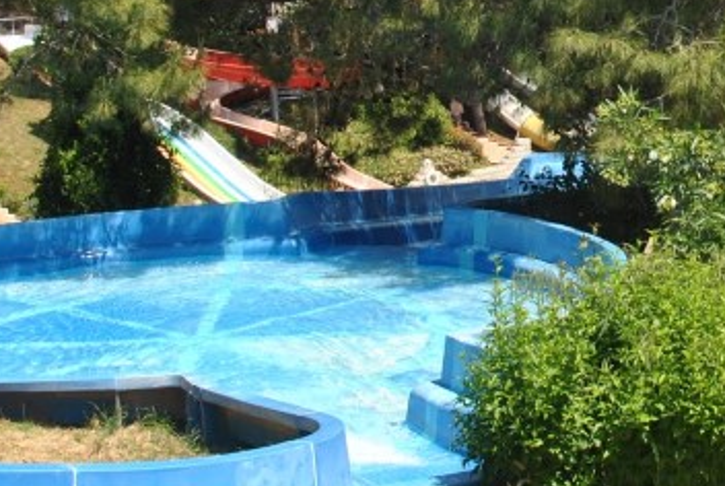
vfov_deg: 15.5
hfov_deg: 22.4
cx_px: 687
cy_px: 91
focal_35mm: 88
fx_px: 1775
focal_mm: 18
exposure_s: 1/200
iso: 100
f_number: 7.1
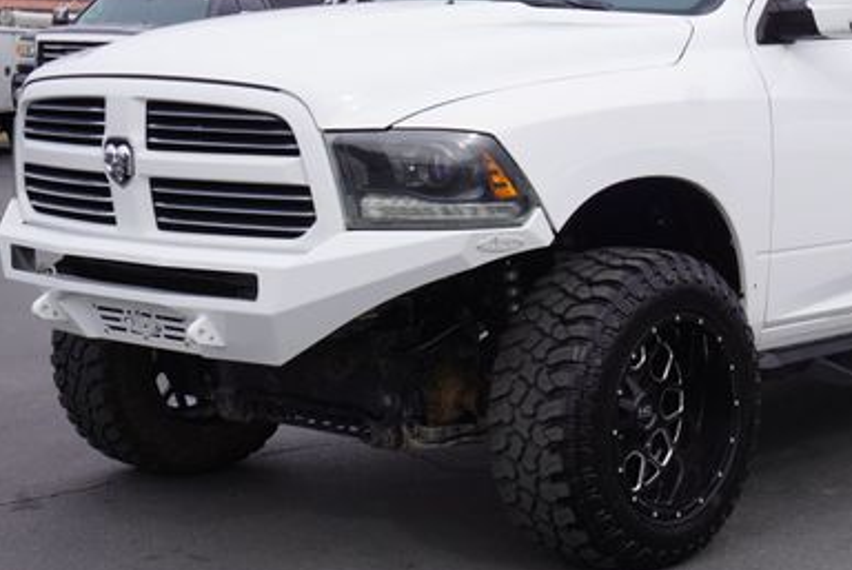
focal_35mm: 80
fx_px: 1895
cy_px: 226
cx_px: 637
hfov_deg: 25.0
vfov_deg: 17.1
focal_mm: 32
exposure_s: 1/125
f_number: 10
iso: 100
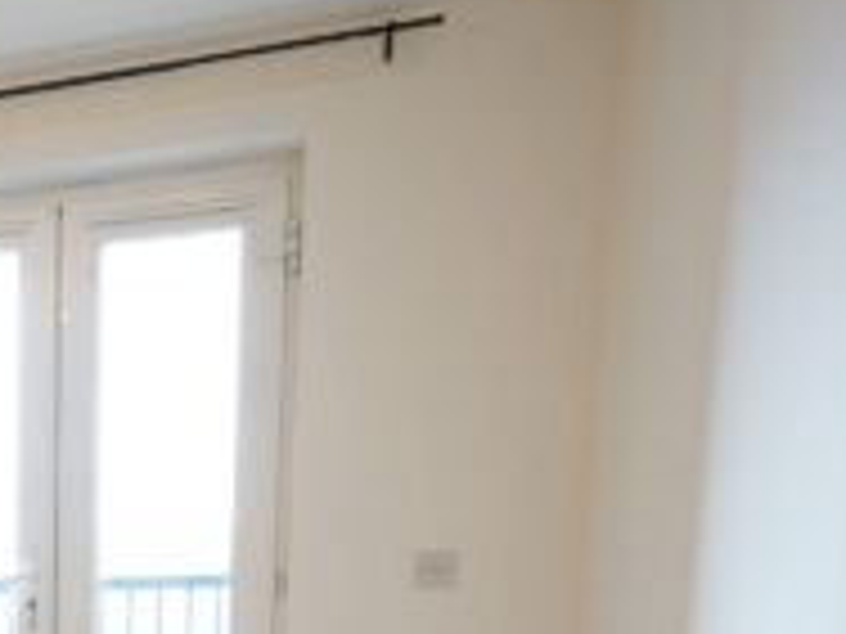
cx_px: -194
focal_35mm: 49
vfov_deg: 26.4
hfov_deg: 31.8
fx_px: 1198
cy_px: 760
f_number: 4
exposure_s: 1/60
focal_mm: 16
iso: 400
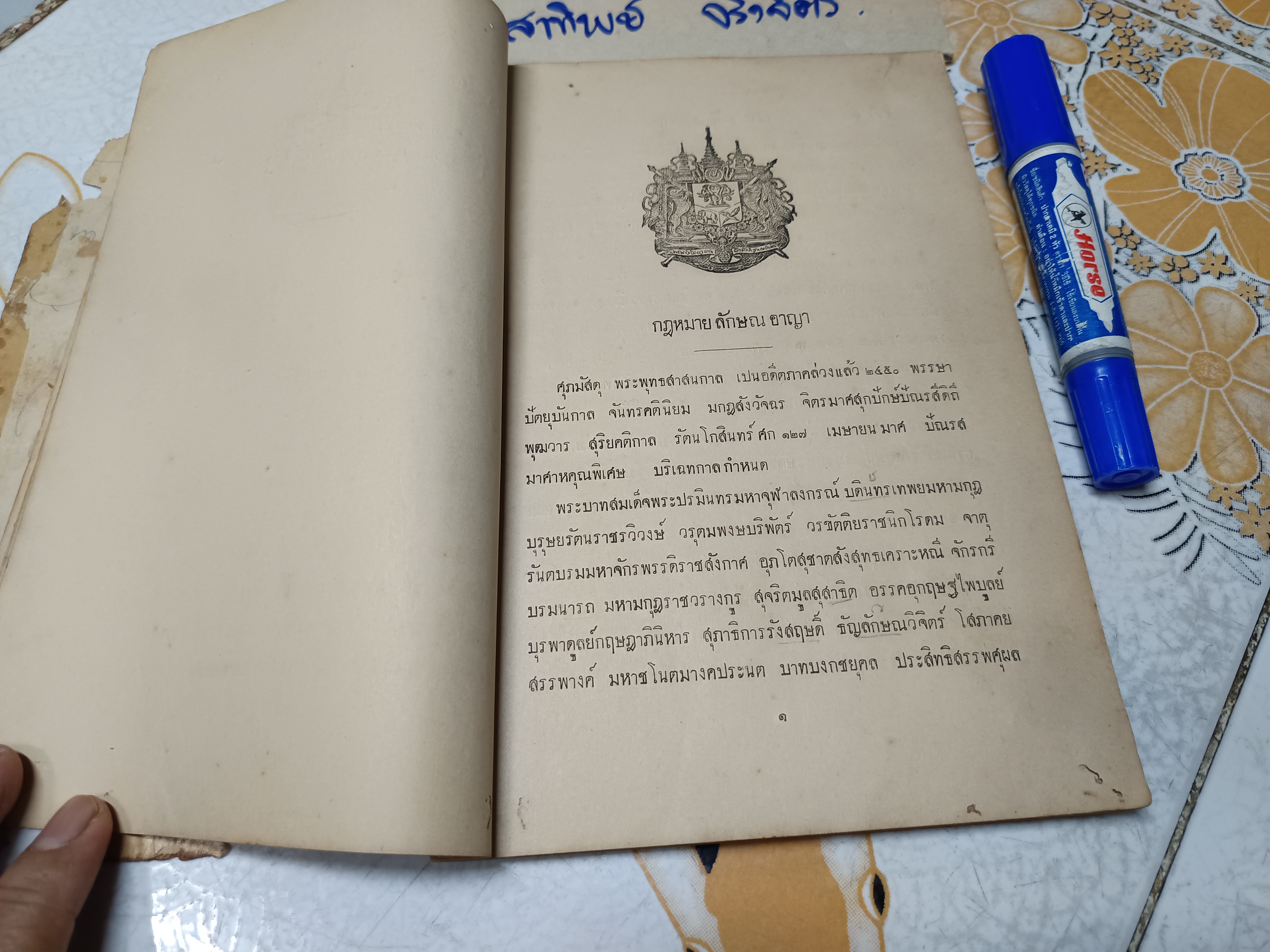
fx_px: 881
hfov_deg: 71.6
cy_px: 476
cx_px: 635
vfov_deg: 56.8
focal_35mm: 24
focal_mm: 5.31
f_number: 1.7
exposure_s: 1/33.3
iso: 841
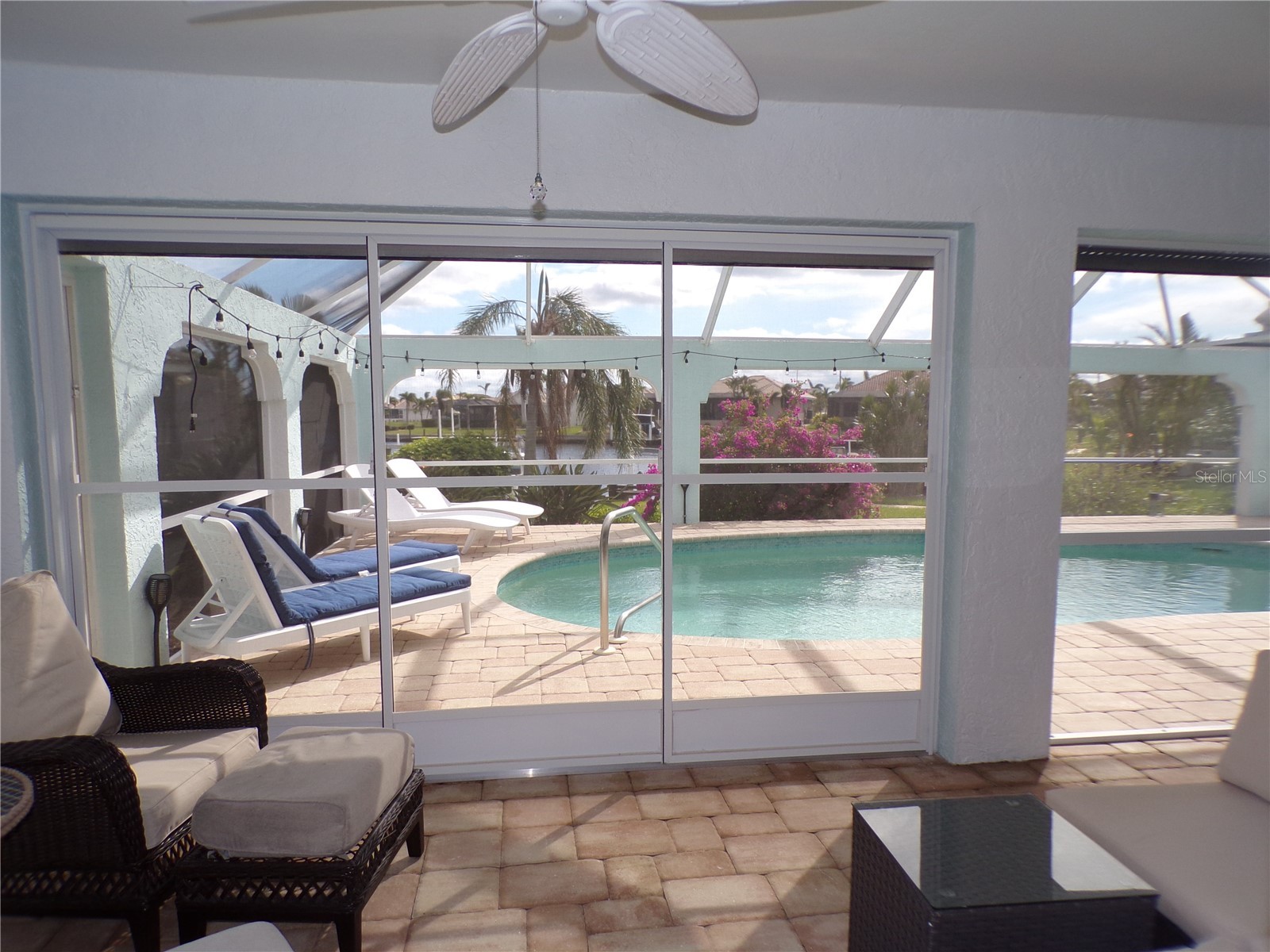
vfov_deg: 56.8
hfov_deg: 71.6
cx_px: 635
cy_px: 476
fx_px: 881
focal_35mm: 24
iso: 80
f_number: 3
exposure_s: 1/350
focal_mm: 4.3
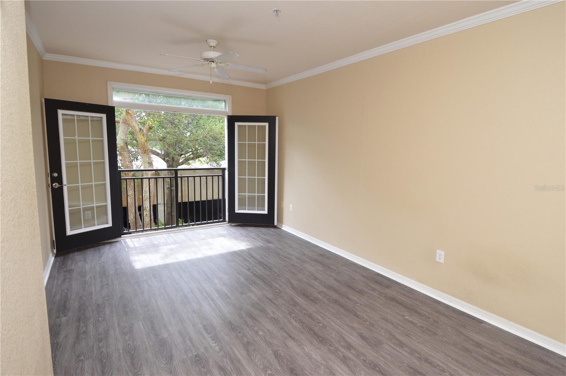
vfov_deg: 67.3
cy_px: 188
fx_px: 283
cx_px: 283
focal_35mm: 18
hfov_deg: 90.1
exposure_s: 1/80
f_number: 4.5
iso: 400
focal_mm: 12
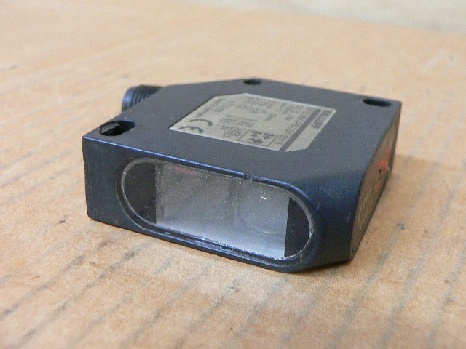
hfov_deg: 42.1
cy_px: 174
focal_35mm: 45
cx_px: 233
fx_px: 606
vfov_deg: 32.2
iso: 200
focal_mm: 6
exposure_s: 1/10
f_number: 2.8
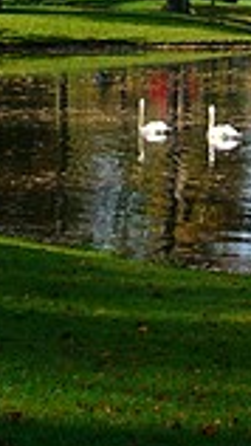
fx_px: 2258
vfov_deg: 11.2
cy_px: -8
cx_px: 398
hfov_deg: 6.3
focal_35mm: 191
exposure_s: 1/125
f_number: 5.6
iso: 100
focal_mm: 32
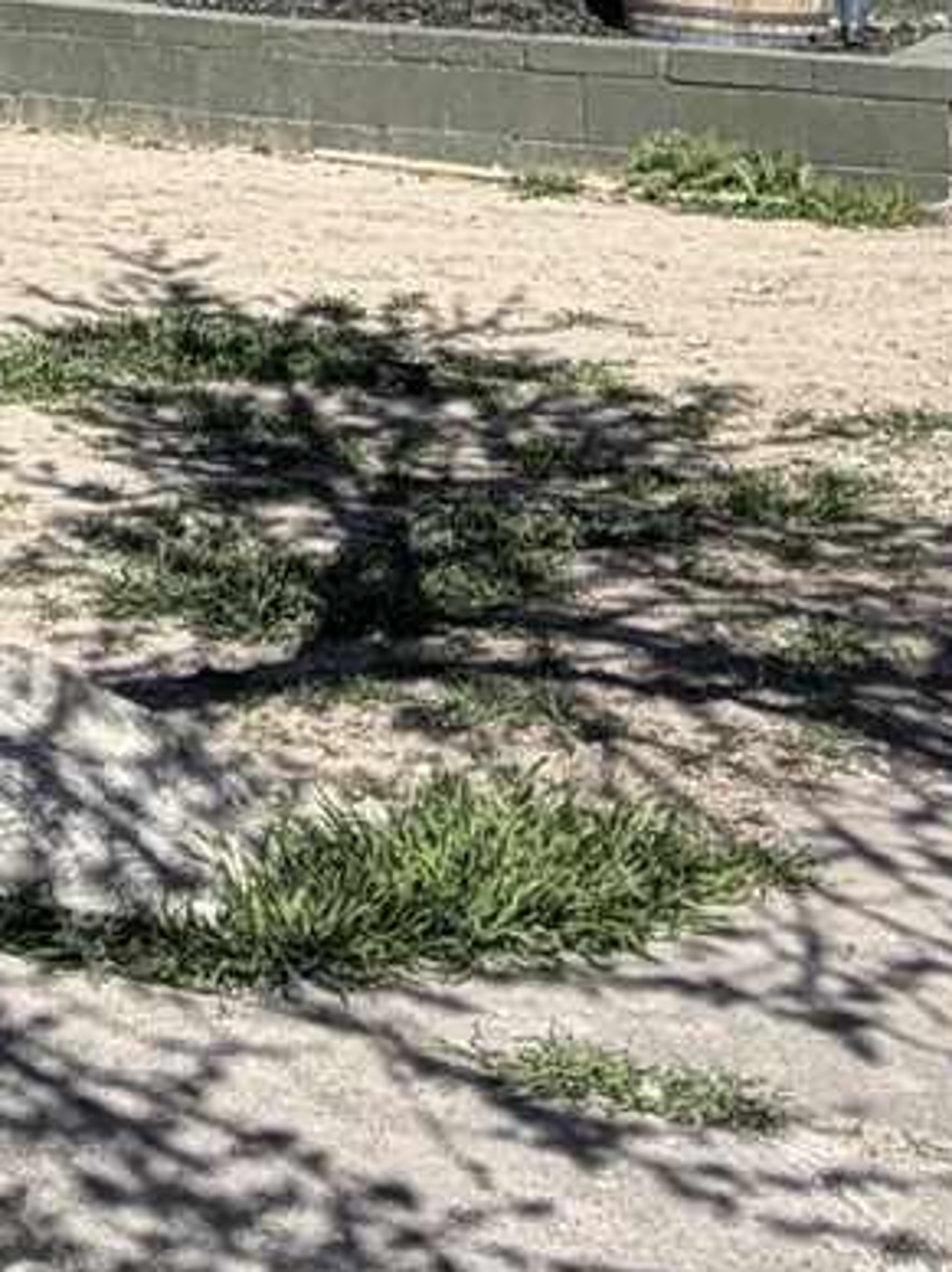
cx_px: -314
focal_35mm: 83
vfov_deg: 19.8
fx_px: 3049
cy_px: -739
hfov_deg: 16.7
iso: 20
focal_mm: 2.22
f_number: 2.2
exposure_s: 1/770
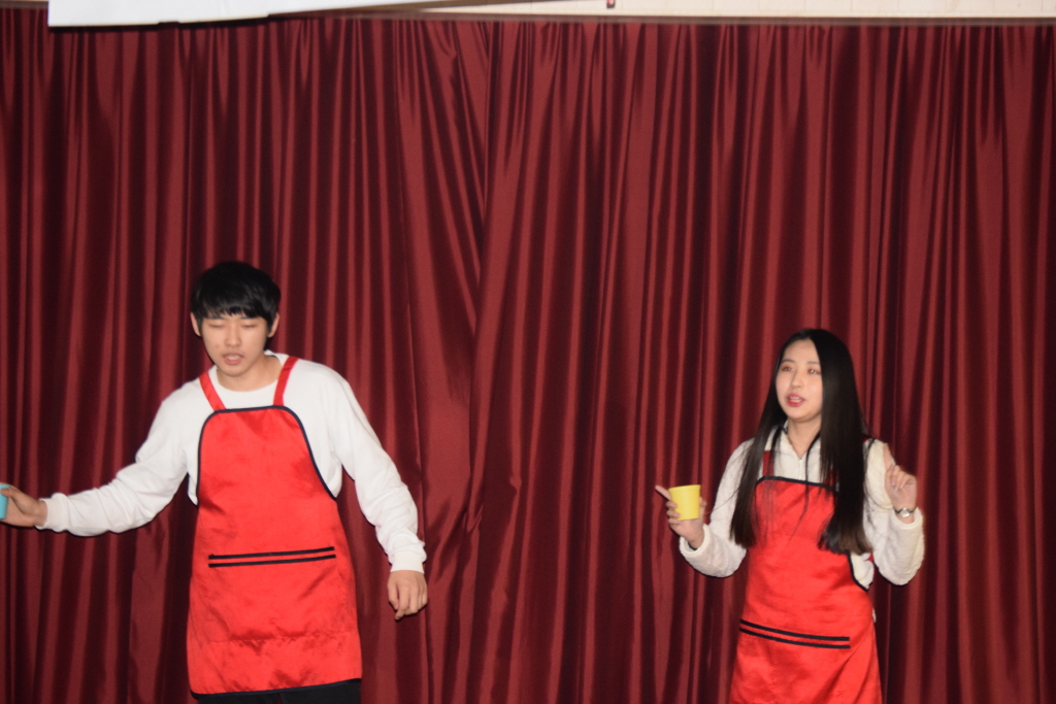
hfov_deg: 17.5
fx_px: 3432
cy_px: 352
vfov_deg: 11.7
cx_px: 528
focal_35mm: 117
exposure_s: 1/60
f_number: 4.5
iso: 1600
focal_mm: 78
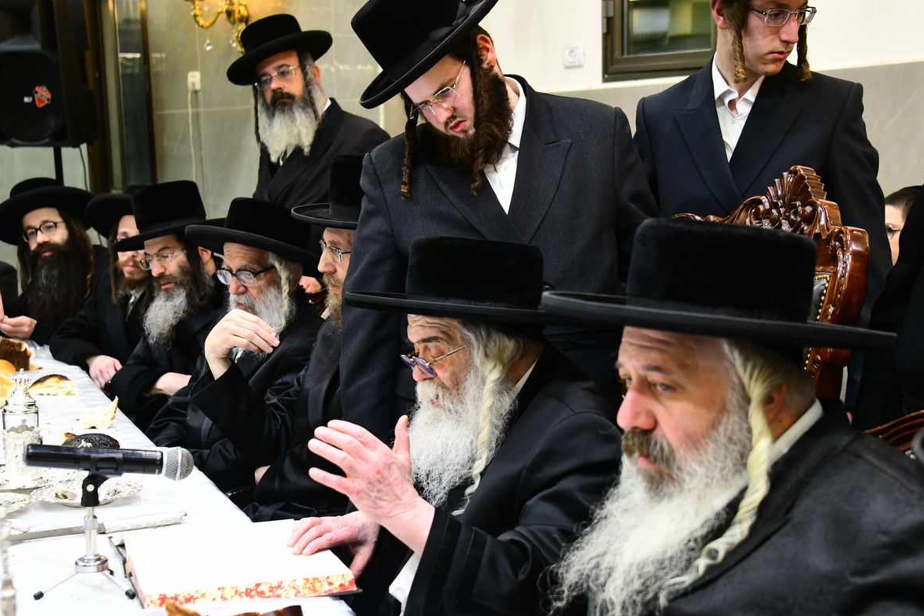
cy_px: 361
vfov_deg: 21.9
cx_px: 454
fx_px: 1591
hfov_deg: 32.4
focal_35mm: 62
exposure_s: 1/200
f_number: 5.6
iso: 2000
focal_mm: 52
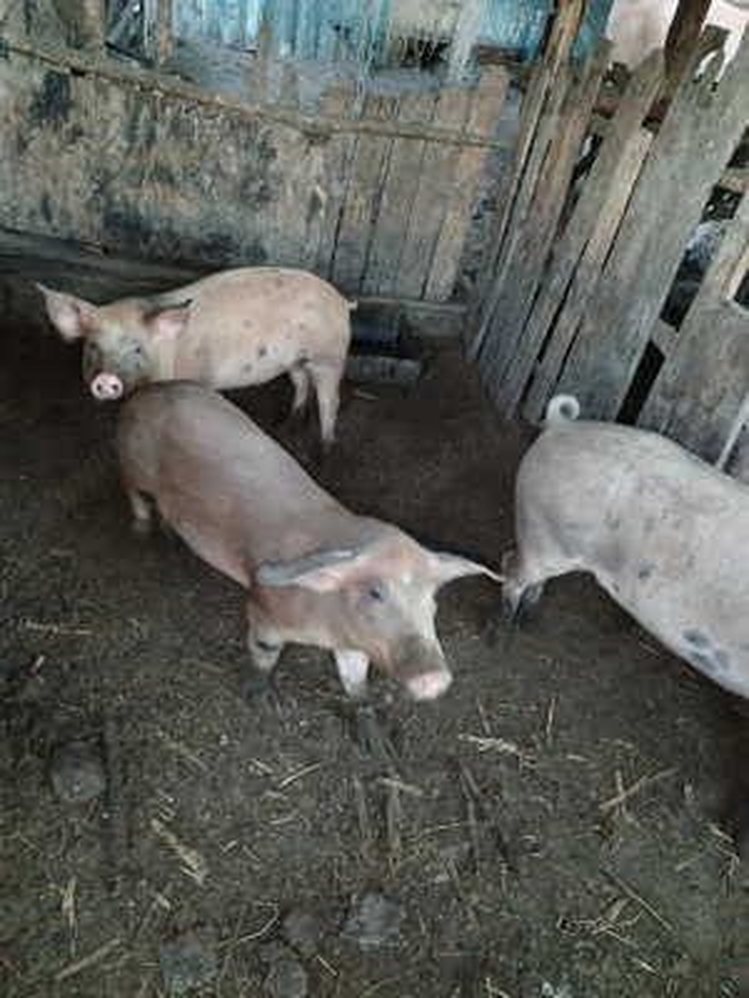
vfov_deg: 69.4
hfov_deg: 54.9
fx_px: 721
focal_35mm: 25
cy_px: 499
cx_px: 374
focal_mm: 5.25
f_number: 1.75
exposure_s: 1/50
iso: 6228
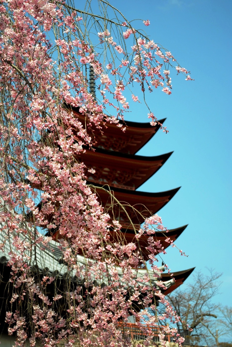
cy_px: 174
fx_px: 723
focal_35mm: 75
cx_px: 116
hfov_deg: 18.2
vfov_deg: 27.0
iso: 100
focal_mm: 50
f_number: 5.6
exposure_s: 1/320
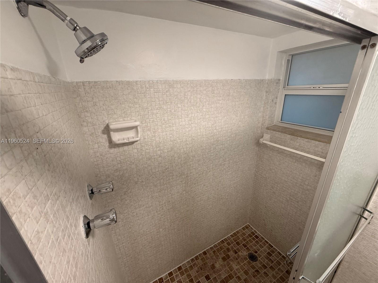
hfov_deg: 102.1
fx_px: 153
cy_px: 142
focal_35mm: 14
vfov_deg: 85.7
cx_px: 189
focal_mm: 2.22
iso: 200
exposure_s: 1/60
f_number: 2.2
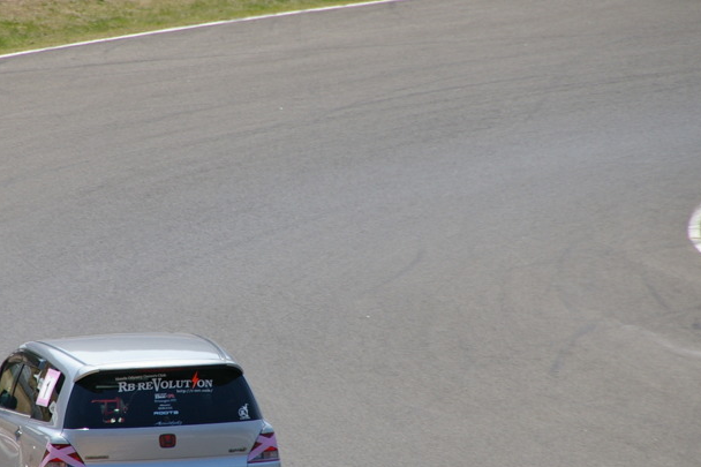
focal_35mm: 581
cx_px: 199
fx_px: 11310
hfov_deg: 3.5
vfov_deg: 2.4
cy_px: 283
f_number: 9.5
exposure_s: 1/350
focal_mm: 230
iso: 200
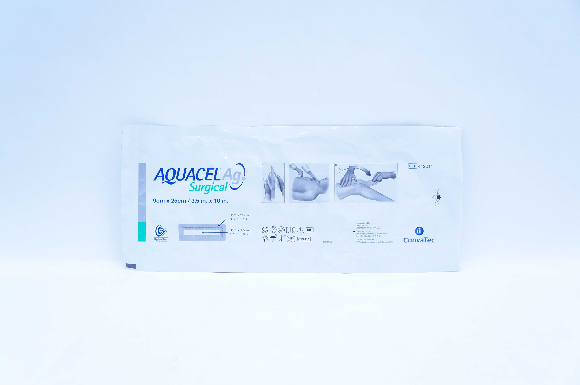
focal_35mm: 32
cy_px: 192
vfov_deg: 41.6
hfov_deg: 59.5
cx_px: 290
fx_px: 507
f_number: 4.5
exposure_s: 1/200
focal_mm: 21
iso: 800
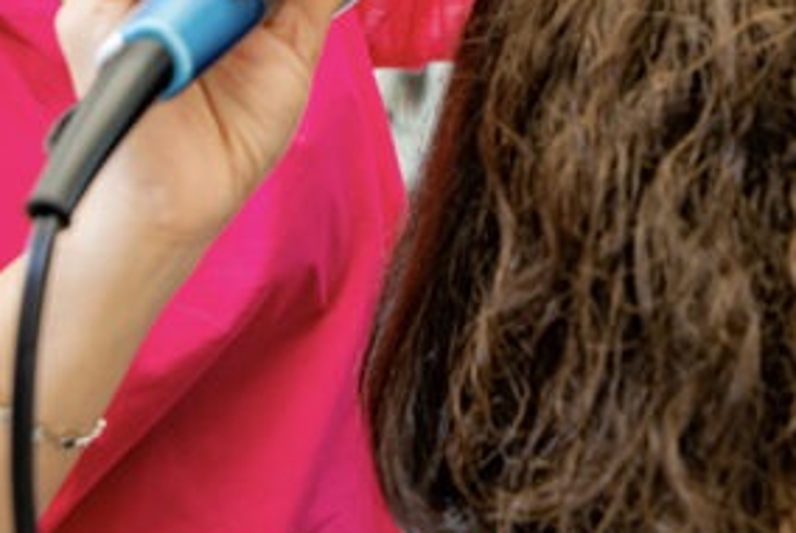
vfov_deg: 16.4
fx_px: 1793
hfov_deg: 24.9
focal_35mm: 81
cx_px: 510
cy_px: -56
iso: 200
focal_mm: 30
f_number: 3.5
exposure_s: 1/60
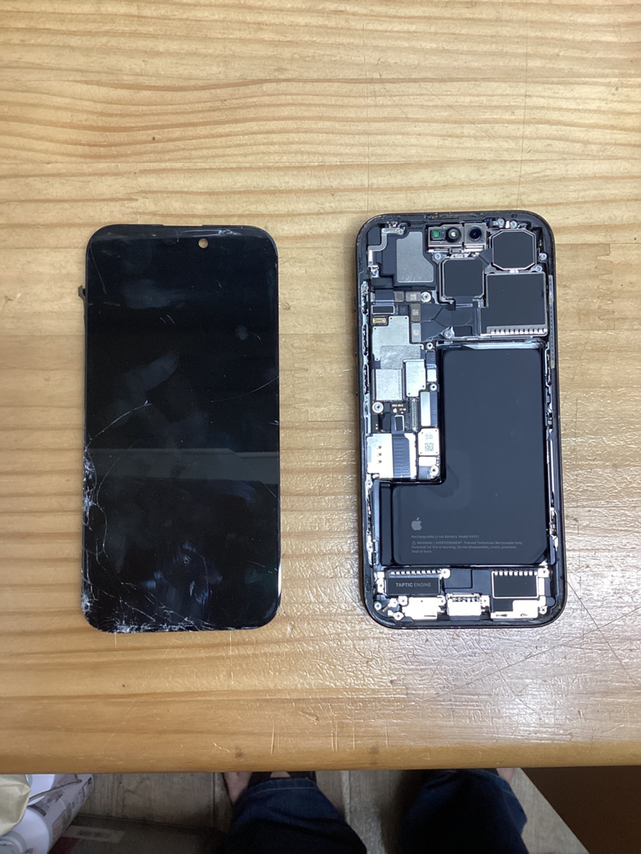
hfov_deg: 45.4
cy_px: 427
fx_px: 765
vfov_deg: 58.4
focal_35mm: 31
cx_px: 320
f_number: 2.4
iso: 125
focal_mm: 3.3
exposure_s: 1/60
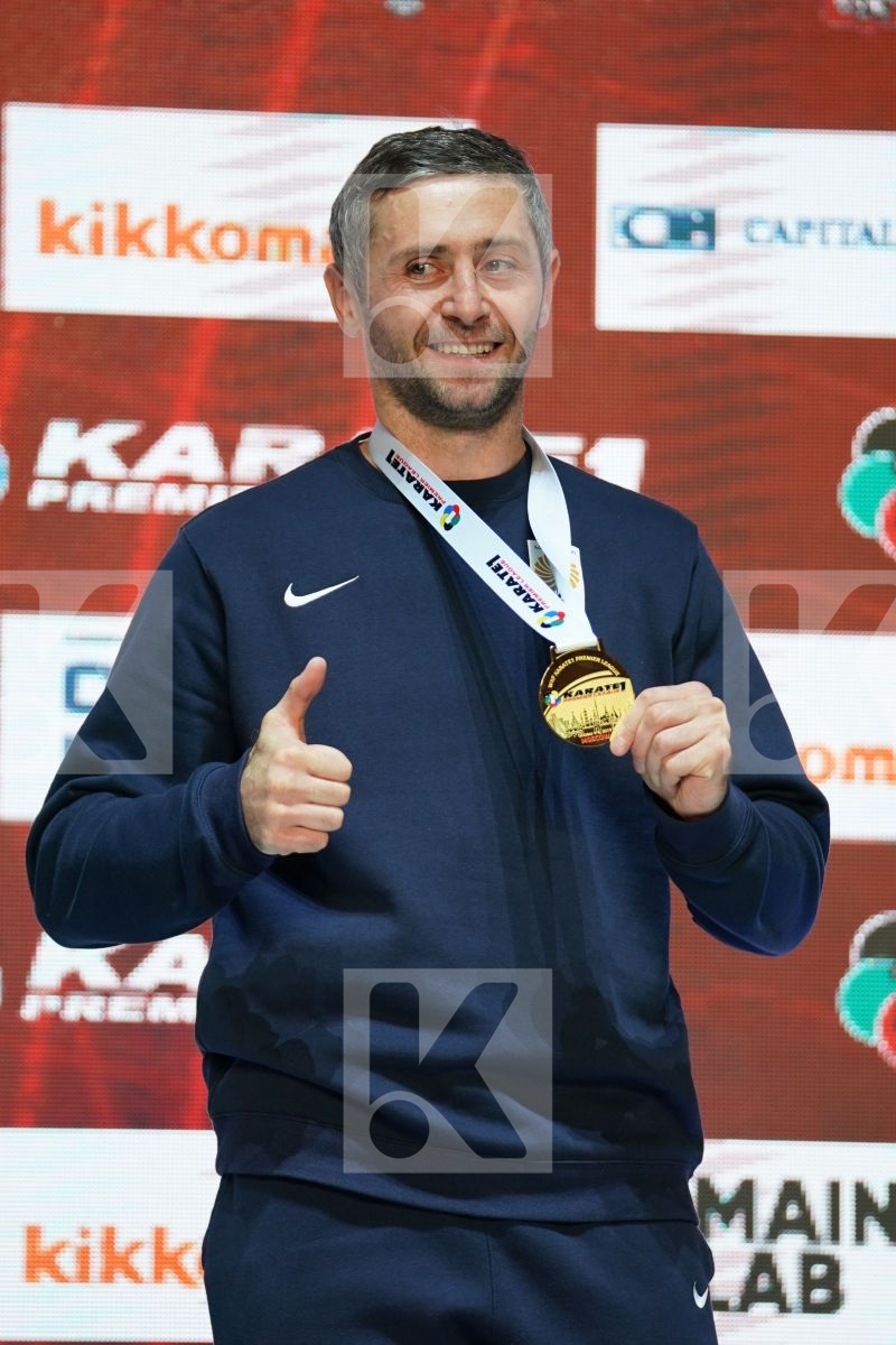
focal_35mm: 255
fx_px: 9519
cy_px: 672
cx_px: 448
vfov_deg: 8.1
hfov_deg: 5.4
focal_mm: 170
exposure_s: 1/250
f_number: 2.8
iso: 400
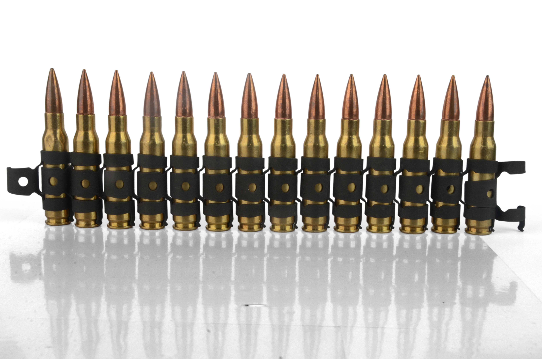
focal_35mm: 57
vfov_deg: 23.7
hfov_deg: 35.1
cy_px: 180
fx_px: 856
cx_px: 271
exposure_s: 1/125
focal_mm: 38
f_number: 22
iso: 250
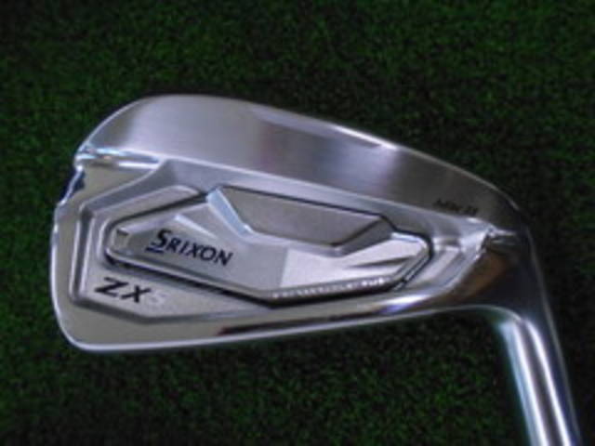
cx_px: 298
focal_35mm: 26
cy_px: 223
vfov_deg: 53.1
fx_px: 447
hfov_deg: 67.3
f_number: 3.2
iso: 800
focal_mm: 4.6
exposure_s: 1/250
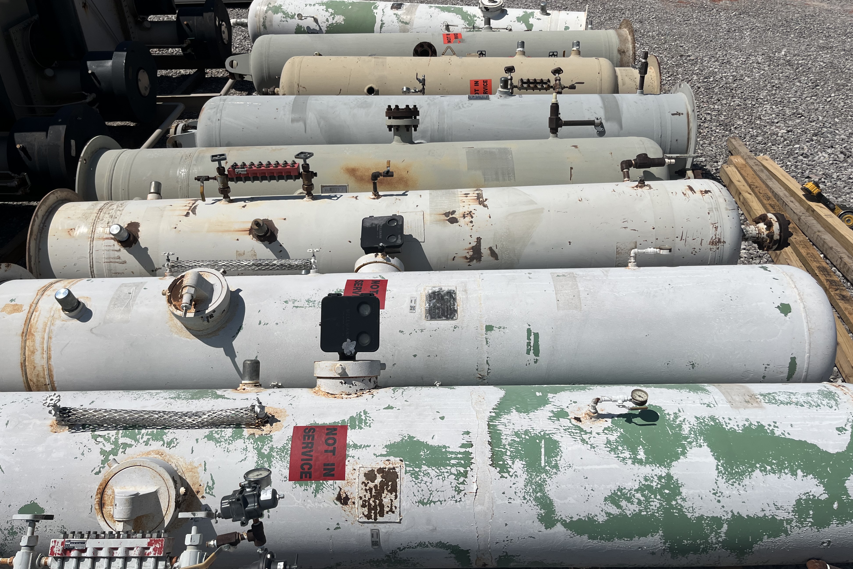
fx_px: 663
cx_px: 435
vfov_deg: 46.3
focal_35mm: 28
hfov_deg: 65.5
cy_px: 250
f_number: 1.6
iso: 50
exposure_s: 1/13333
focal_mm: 5.1
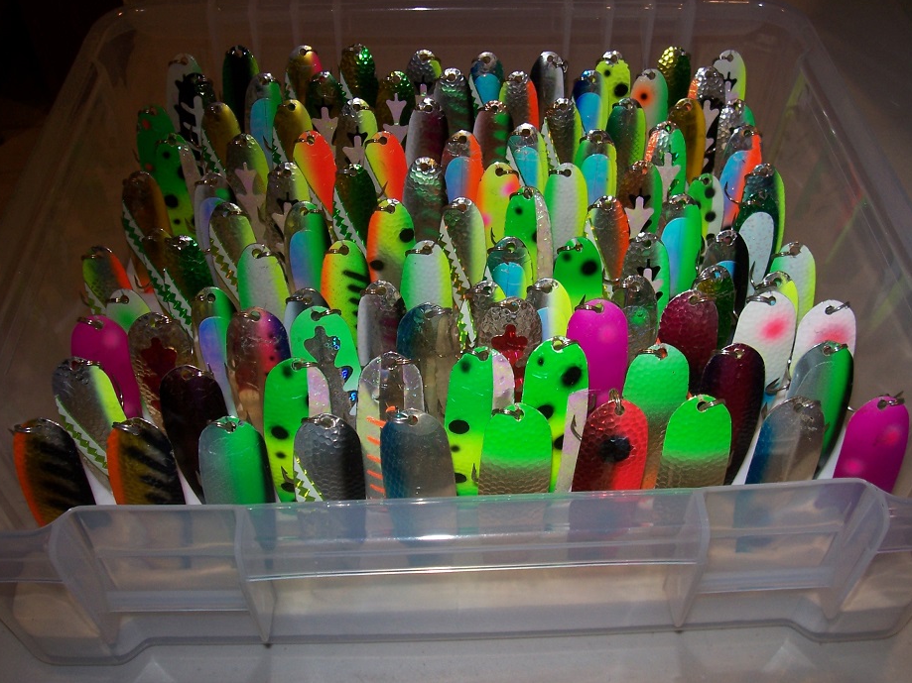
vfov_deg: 38.6
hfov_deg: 50.1
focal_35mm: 37
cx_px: 452
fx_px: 975
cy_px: 312
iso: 80
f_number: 2.7
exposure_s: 1/60
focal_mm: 5.6
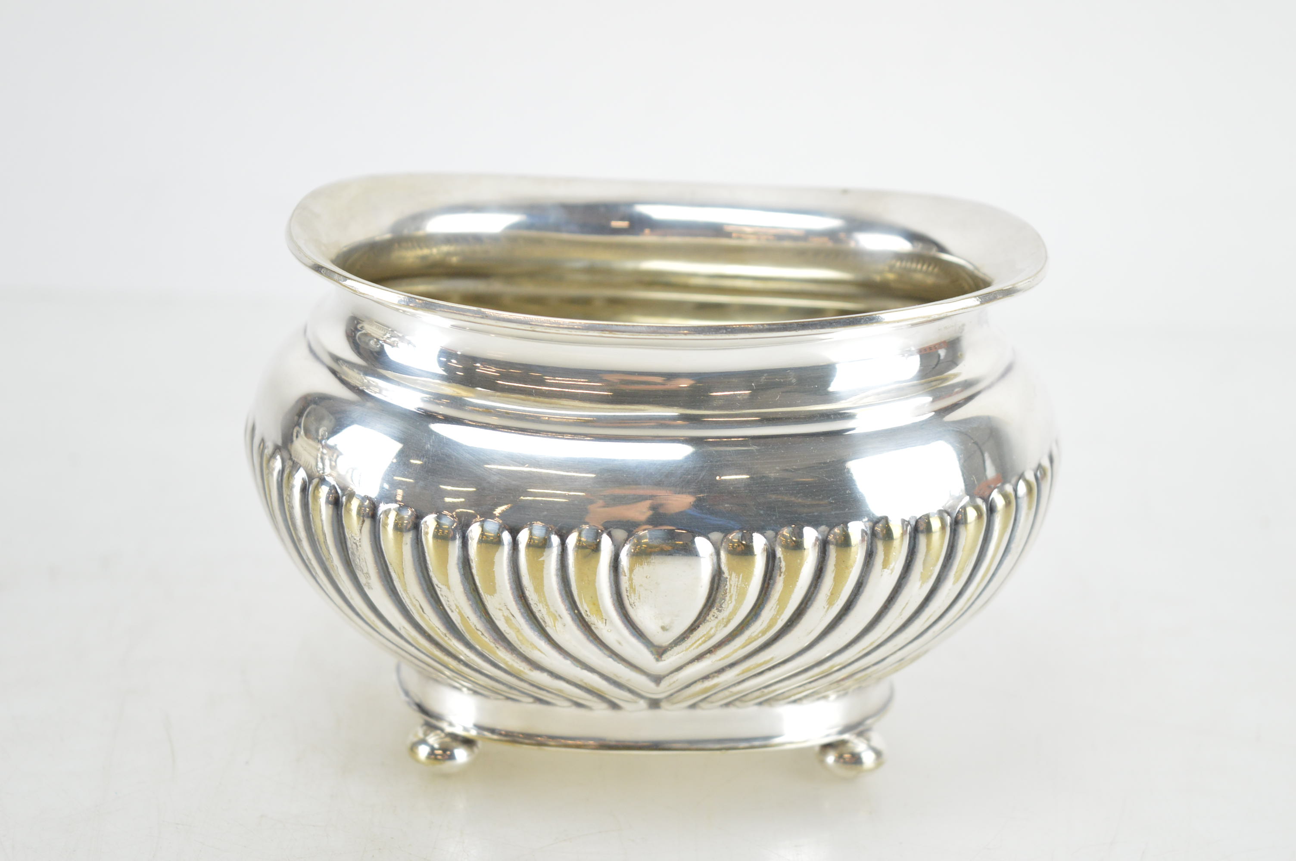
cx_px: 648
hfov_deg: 24.6
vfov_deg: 16.5
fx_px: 2967
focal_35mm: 82
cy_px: 430
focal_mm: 55
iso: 800
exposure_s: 1/80
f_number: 6.3
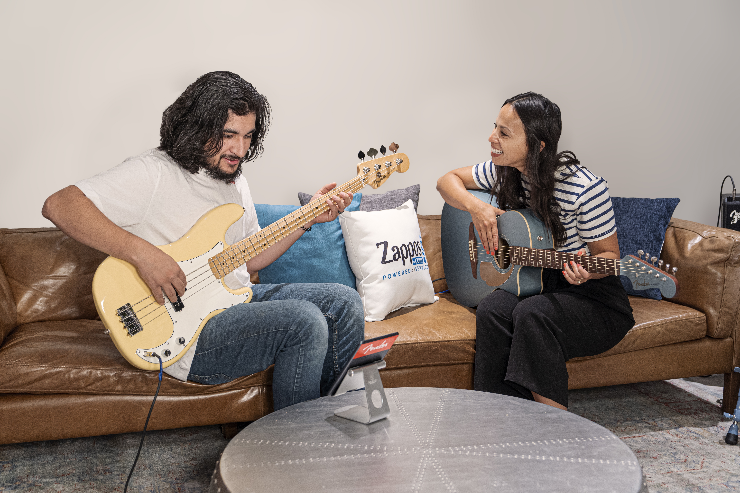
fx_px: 843
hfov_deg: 47.4
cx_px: 370
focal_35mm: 41
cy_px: 246
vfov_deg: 32.6
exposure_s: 1/125
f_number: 3.2
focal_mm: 41
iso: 1000
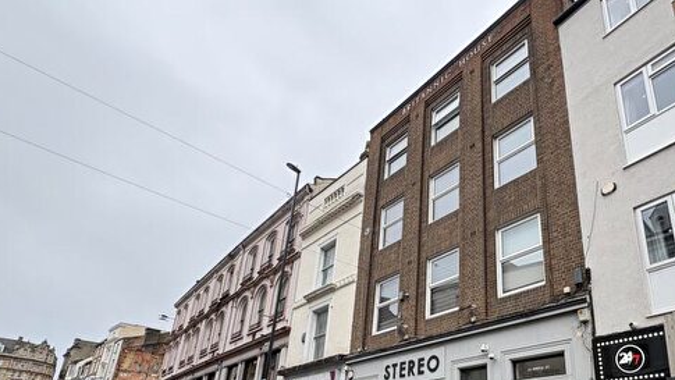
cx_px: 445
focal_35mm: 22
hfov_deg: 78.8
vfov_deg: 47.9
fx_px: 394
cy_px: 318
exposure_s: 1/166
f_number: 2.2
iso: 40
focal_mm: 2.22
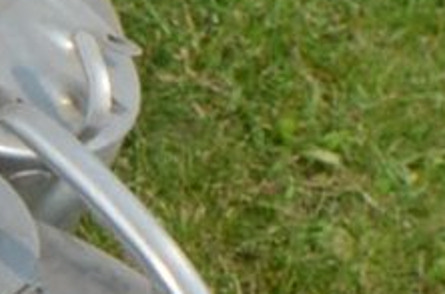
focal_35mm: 255
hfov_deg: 7.2
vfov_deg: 5.4
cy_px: 177
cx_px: -862
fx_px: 3145
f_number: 10
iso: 100
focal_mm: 22
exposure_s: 1/200
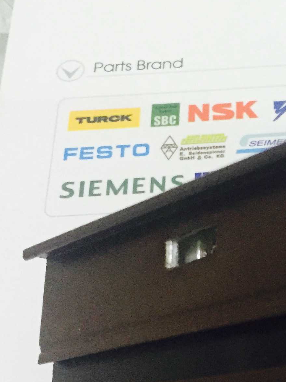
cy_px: 263
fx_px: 893
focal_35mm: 81
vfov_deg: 24.0
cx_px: 389
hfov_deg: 17.0
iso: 250
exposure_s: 1/17
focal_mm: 4.15
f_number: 2.2
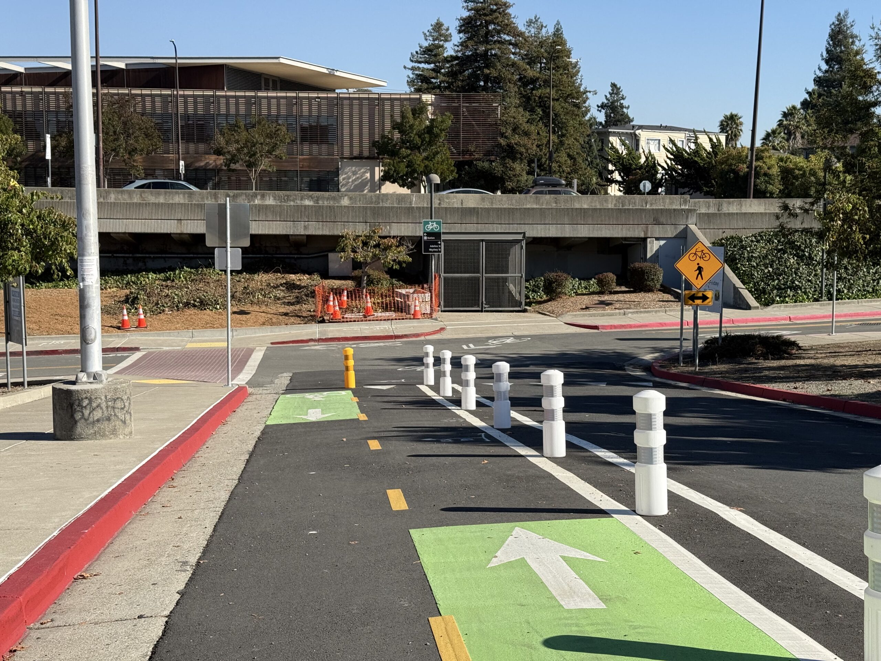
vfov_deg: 30.3
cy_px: 330
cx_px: 440
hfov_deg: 39.7
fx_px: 1222
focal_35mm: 48
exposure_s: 1/3704
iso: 64
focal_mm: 6.76
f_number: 1.78
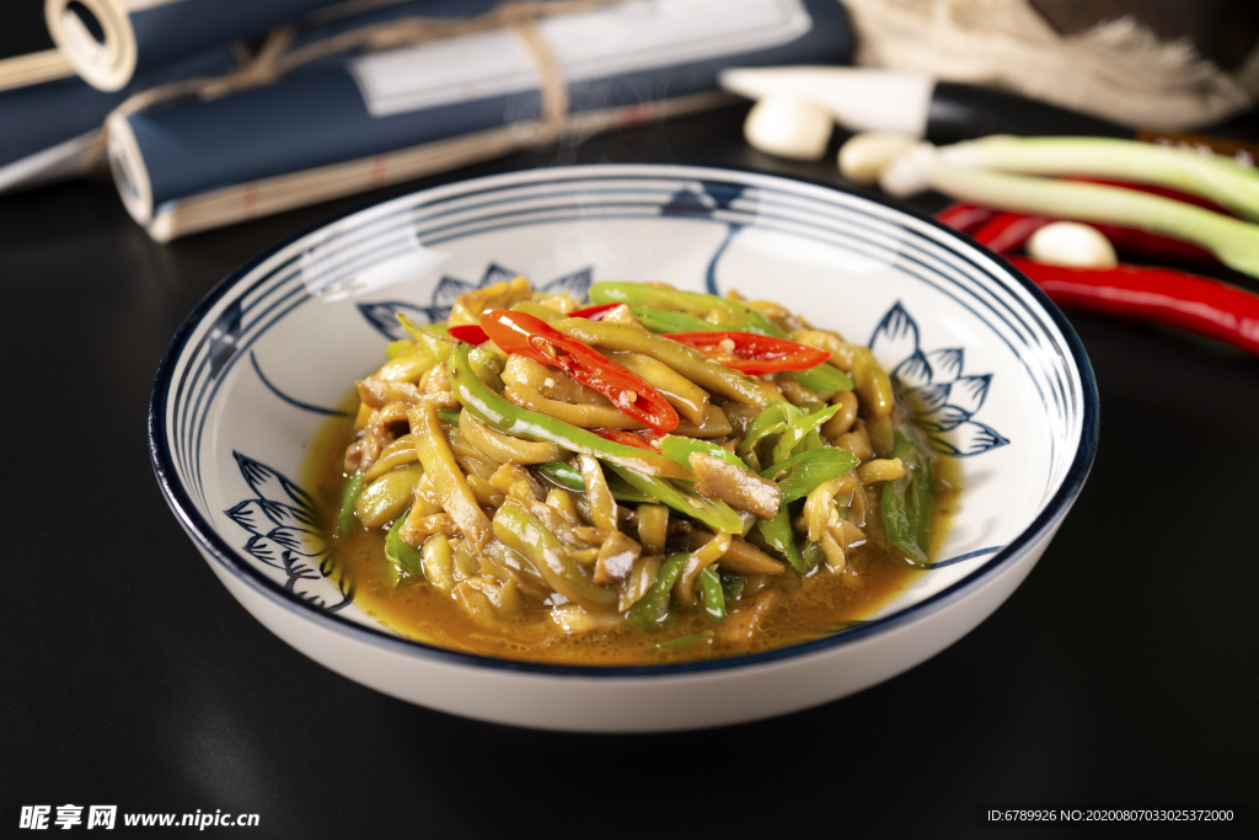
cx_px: 630
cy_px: 420
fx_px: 1924
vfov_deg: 24.6
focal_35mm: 55
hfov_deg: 36.2
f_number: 4.5
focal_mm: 55
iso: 50
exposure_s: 1/200
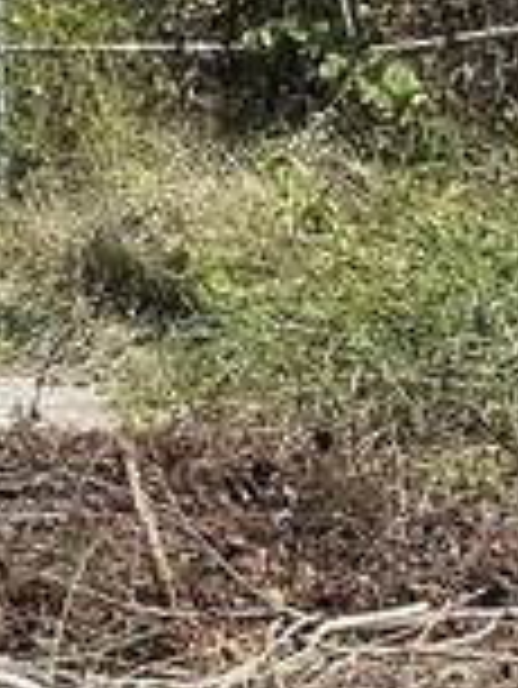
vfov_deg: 11.7
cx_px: -1059
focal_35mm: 163
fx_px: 3248
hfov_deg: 7.8
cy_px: -261
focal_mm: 5.7
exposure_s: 1/3165
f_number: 1.5
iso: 50
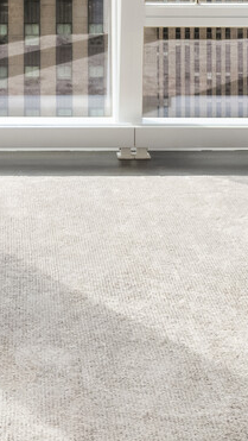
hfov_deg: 16.6
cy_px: -74
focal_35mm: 72
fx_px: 841
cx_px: 39
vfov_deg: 26.4
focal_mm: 17
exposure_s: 1/30
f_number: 22
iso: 500
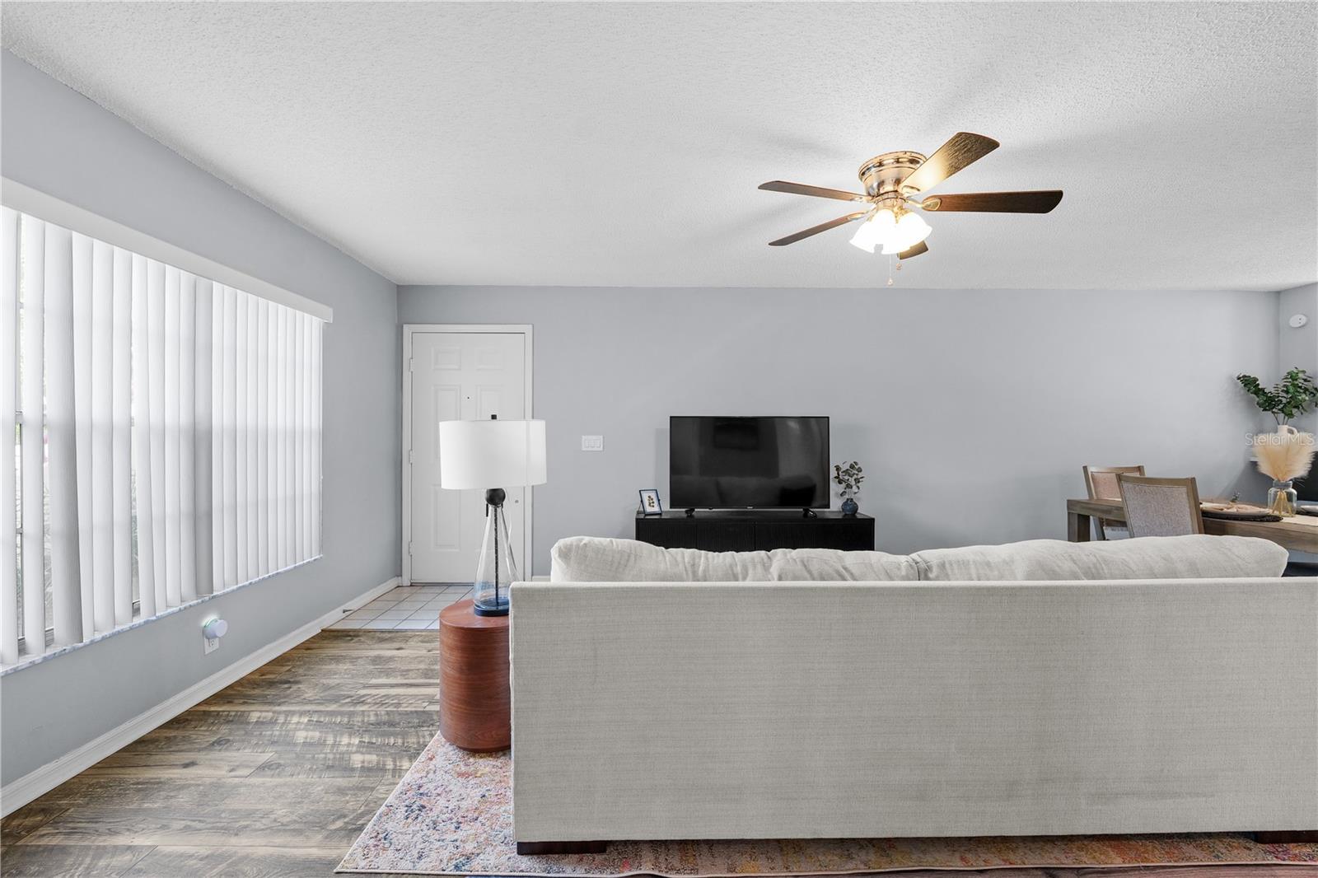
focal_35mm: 14
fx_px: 512
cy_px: 439
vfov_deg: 81.2
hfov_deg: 104.3
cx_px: 659
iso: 400
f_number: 8
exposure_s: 1/8
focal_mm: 14
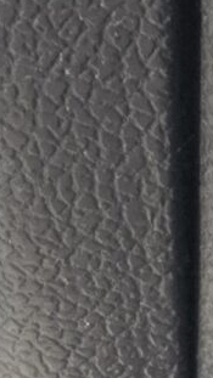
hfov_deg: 5.4
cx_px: 706
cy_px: -665
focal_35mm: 206
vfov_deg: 8.9
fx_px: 2068
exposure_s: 1/100
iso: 320
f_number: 1.7
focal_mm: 6.25
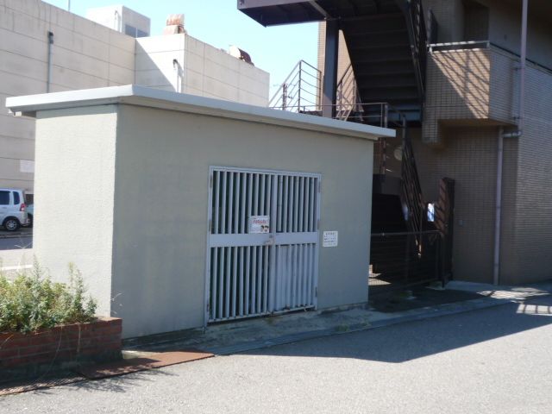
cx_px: 276
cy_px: 207
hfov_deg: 50.1
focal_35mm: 37
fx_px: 590
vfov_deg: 38.7
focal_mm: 4.4
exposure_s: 1/640
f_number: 2.8
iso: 100
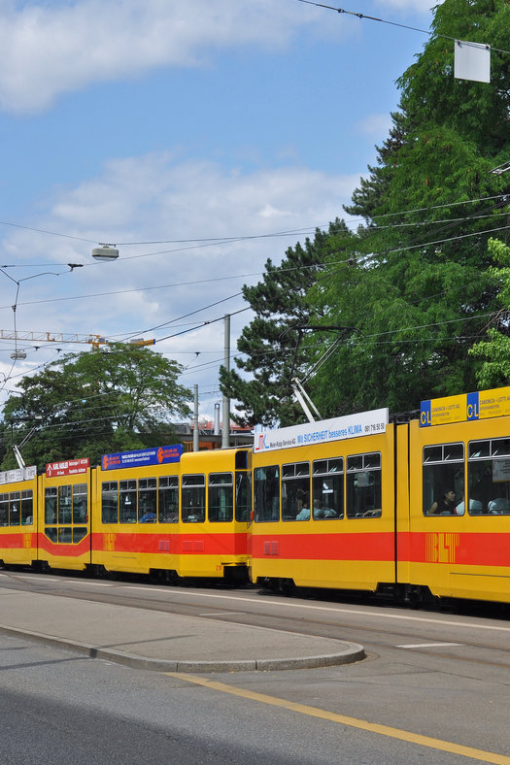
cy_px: 380
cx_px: 413
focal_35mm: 73
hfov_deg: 18.5
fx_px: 1552
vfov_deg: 27.7
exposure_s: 1/250
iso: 250
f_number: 13
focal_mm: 32
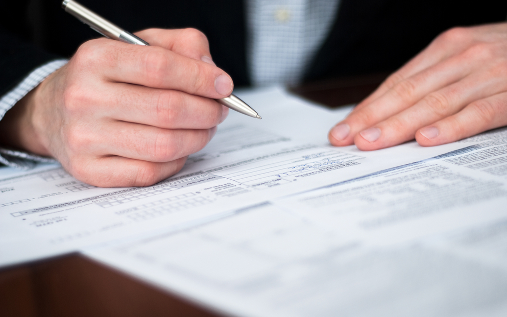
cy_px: 159
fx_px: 1064
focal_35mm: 77
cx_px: 254
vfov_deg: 16.9
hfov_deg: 26.8
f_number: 1.8
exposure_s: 1/100
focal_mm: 50
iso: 100
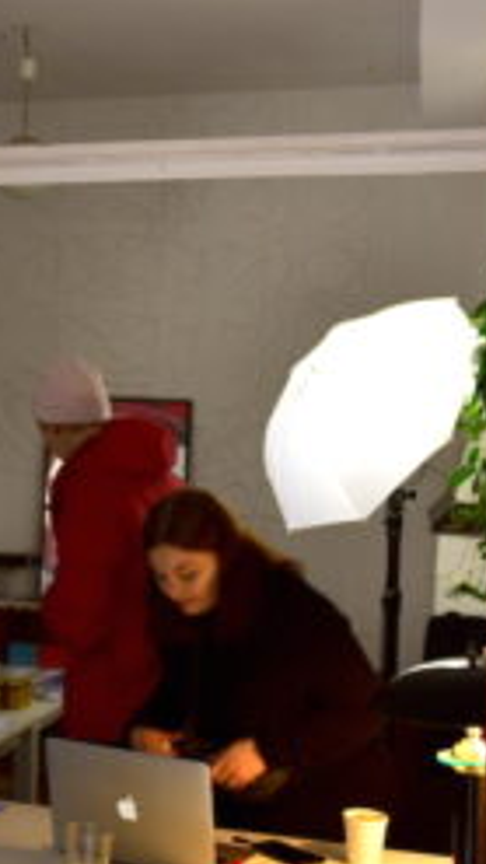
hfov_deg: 19.0
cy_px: 460
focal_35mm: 61
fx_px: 1397
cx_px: -38
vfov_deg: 34.3
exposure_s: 1/40
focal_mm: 24
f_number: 2.8
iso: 100
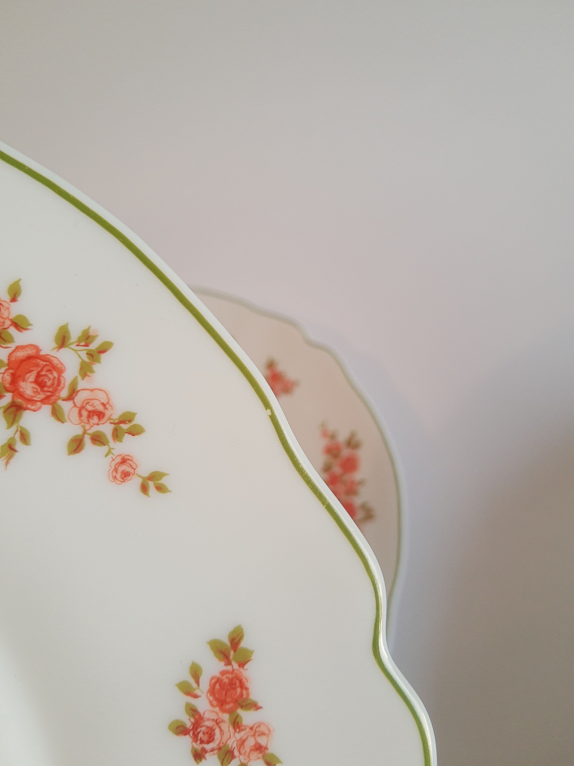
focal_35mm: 26
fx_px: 575
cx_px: 287
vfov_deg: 67.3
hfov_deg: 53.1
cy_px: 383
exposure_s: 1/50
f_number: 1.8
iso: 148
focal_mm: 3.95
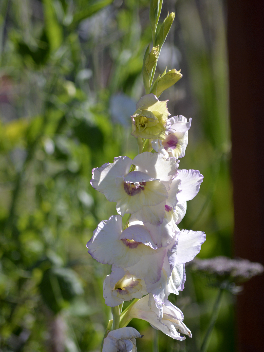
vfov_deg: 6.1
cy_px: 184
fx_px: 3305
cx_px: 132
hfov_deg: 4.6
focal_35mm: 325
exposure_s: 1/1600
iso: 400
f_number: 5.6
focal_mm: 300
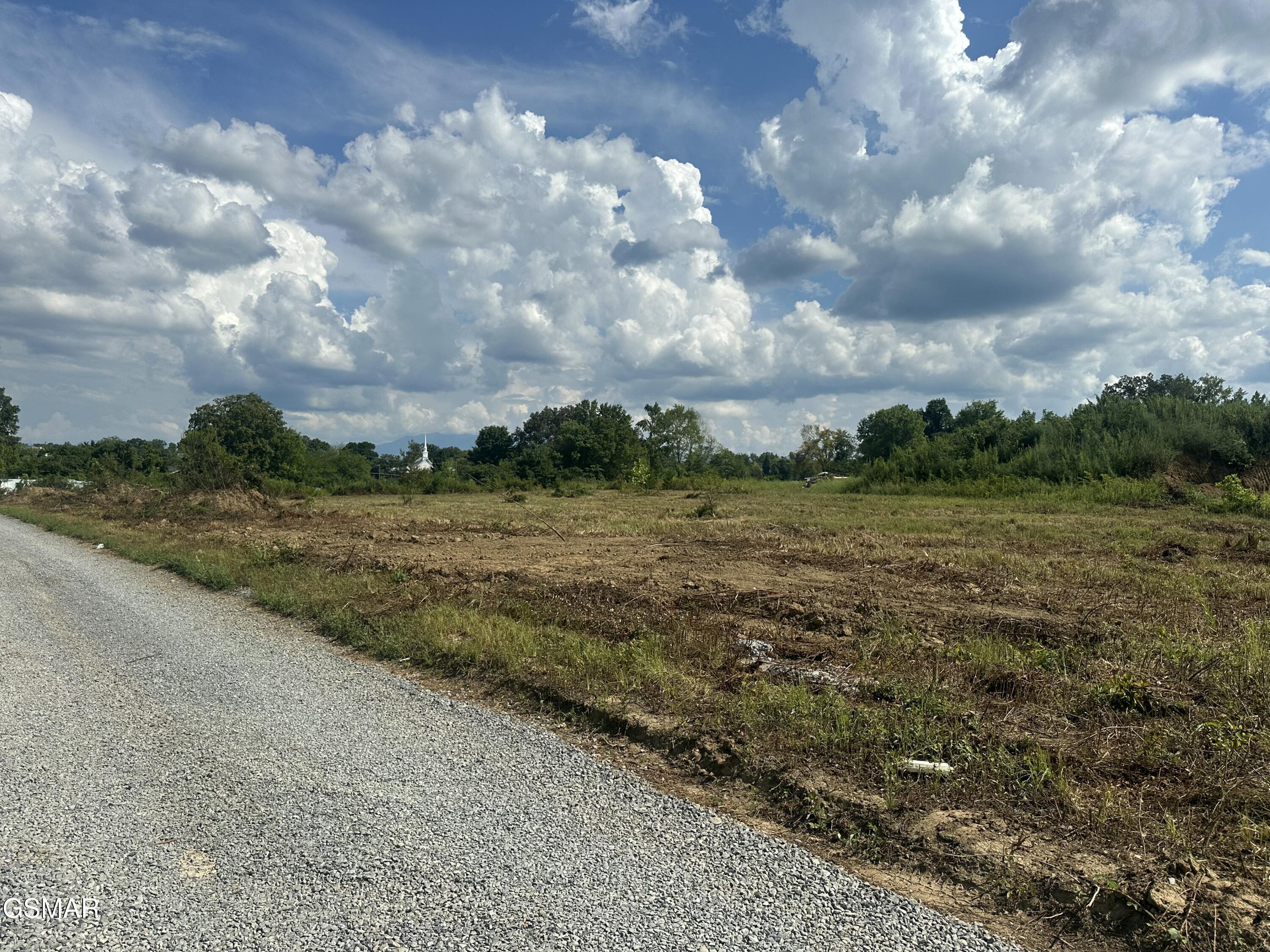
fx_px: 881
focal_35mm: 24
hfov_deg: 71.6
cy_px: 476
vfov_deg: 56.8
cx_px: 635
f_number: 1.78
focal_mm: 6.86
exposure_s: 1/8929
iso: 80
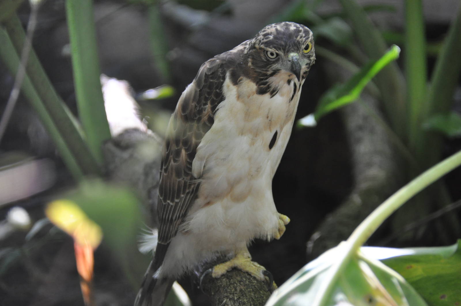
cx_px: 230
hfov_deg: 6.9
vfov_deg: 4.6
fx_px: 3837
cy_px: 153
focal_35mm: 300
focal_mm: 200
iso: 1000
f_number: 5.6
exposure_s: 1/200
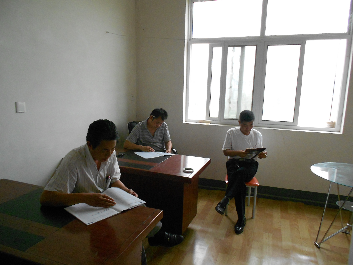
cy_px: 132
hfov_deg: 67.3
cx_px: 176
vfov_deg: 53.1
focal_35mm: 26
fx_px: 265
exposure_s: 1/30
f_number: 3.2
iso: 320
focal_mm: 4.6
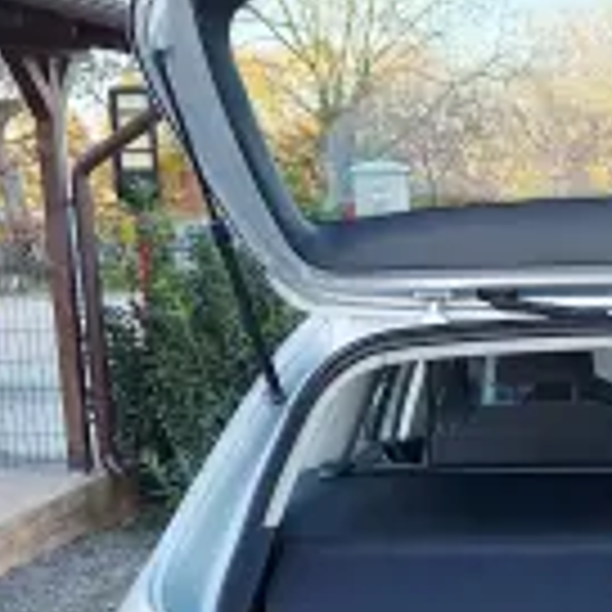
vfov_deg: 31.5
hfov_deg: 29.1
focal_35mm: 54
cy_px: 382
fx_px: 1080
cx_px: 644
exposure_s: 1/461
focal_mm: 5.54
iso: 40
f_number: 1.8
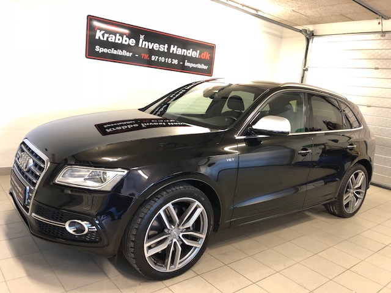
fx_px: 316
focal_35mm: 28
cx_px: 196
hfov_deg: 63.4
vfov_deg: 49.7
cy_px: 146
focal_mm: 3.99
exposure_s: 1/13
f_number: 1.8
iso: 100
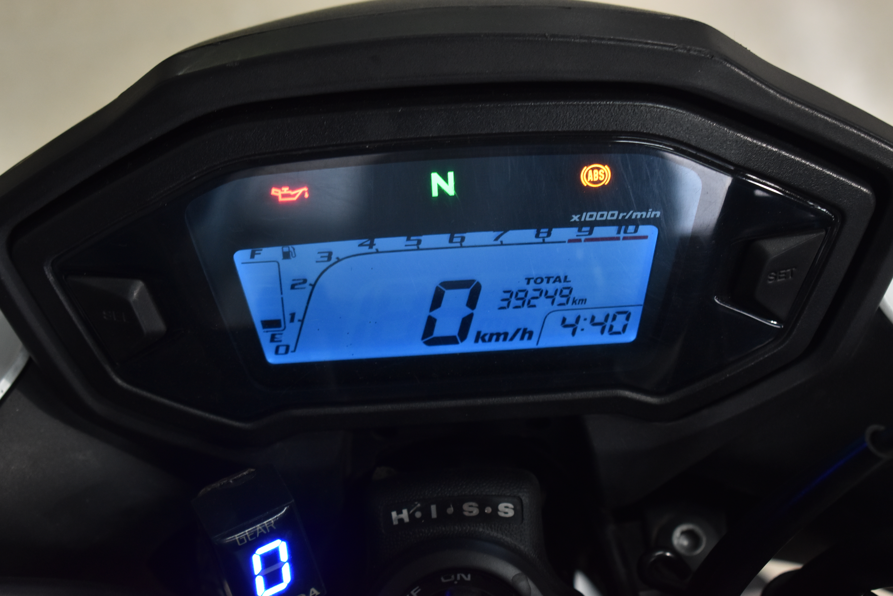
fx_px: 2046
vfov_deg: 16.6
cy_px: 298
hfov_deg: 24.6
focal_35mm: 82
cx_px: 446
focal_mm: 55
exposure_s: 1/50
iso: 800
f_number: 5.6
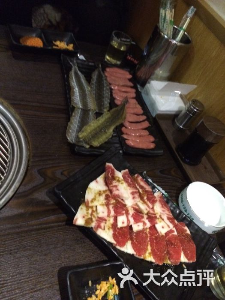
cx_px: 112
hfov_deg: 48.2
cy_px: 150
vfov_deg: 61.7
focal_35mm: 29
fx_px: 251
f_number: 2.2
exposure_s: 1/17
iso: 500
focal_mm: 4.15
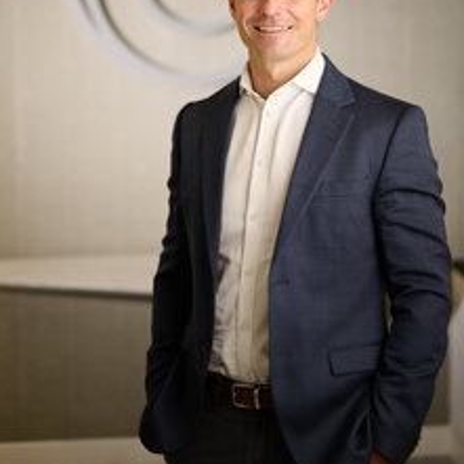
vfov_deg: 22.2
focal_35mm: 77
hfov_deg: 22.5
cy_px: 90
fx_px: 1168
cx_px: 240
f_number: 1.6
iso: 160
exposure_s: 1/160
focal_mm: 50
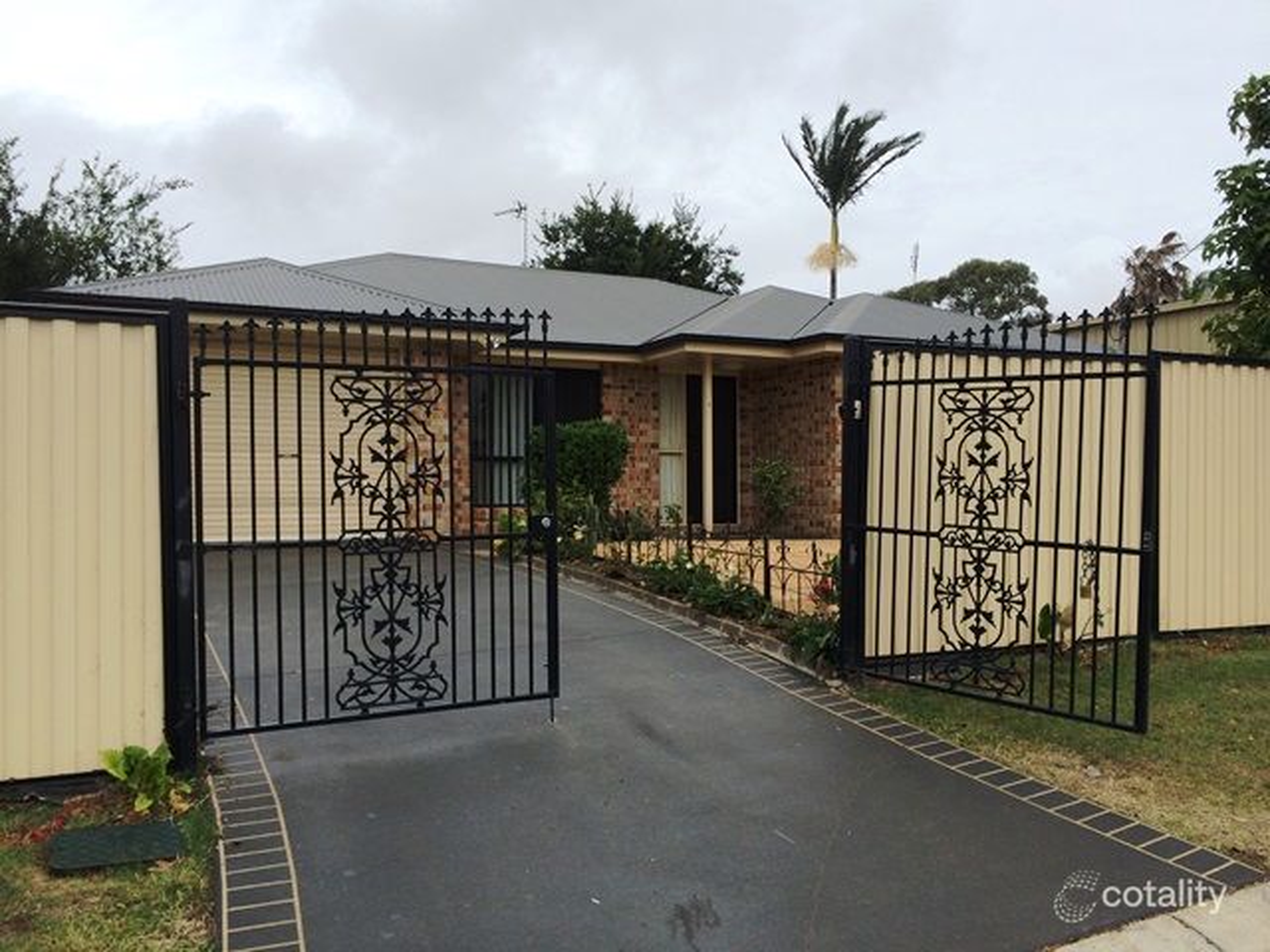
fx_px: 1101
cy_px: 476
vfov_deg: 46.8
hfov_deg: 60.0
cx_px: 635
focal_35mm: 30
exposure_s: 1/1325
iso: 32
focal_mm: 4.12
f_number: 2.2
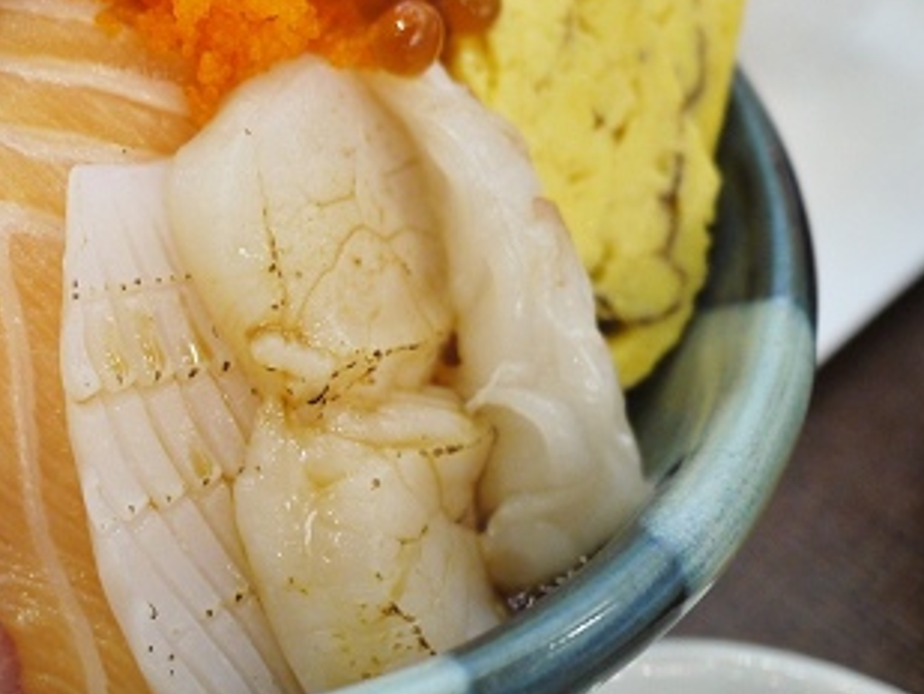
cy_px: 290
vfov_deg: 25.2
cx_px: 93
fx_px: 1549
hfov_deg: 31.6
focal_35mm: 58
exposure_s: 1/25
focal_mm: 14
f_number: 2.5
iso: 400
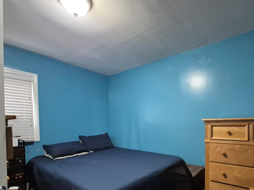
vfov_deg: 66.8
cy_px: 127
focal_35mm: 19
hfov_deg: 83.0
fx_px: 139
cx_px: 159
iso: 1600
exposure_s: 1/60
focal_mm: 1.74
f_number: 2.2
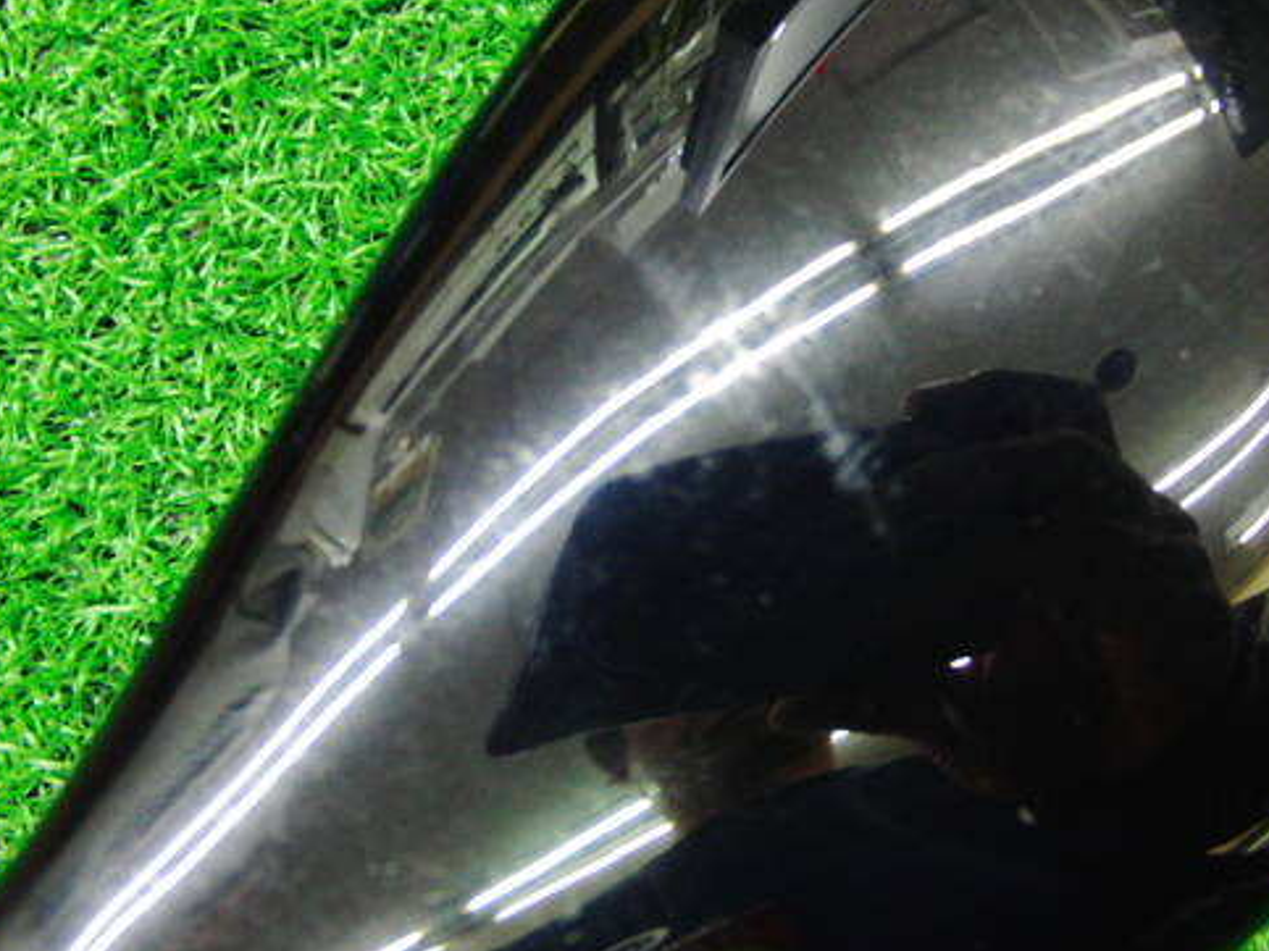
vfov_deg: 29.5
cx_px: 765
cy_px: 347
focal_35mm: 49
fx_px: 1796
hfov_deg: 38.8
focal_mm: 6.42
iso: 400
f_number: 3.6
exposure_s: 1/13
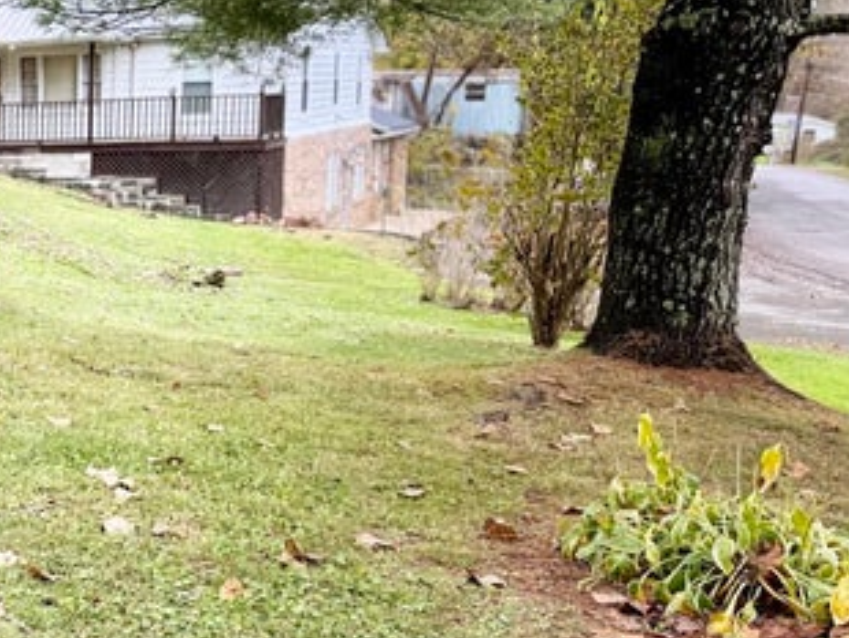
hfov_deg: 24.7
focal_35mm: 66
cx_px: -316
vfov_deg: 22.3
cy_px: 364
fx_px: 1620
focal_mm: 6.76
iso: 100
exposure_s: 1/757
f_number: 1.78
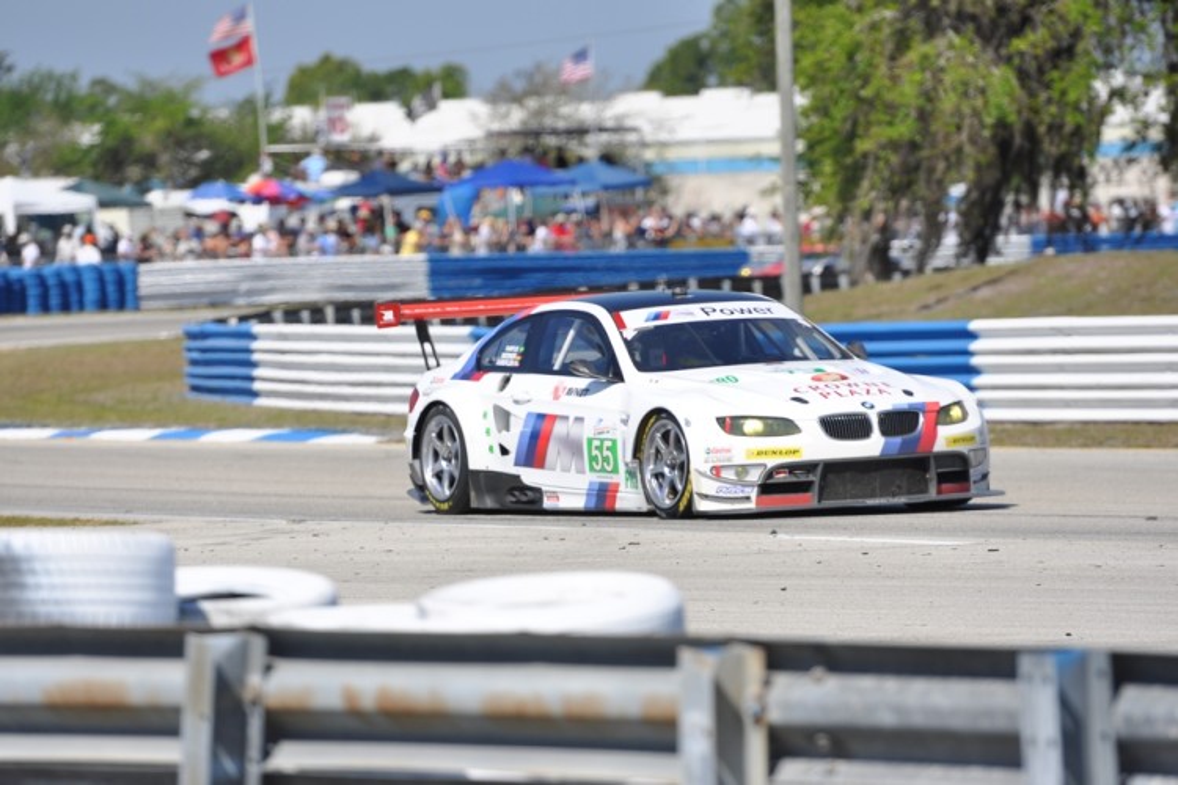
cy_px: 392
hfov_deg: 7.2
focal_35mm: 285
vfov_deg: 4.8
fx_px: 9325
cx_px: 589
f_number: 3.5
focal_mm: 190
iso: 200
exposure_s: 1/3200
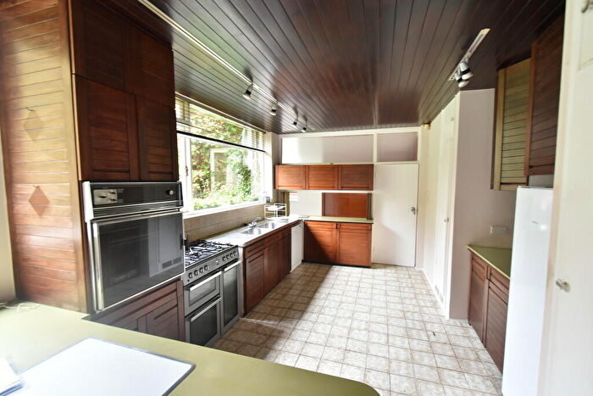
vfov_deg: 77.4
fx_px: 247
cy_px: 198
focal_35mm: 15
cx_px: 296
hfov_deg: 100.4
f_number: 3.5
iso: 500
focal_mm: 10
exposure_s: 1/20
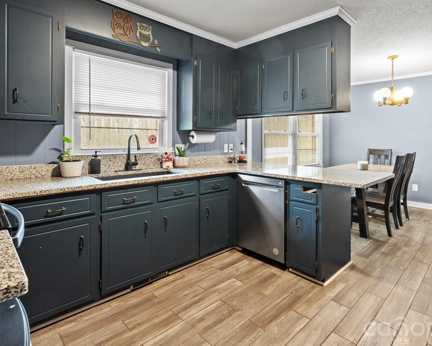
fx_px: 243
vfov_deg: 70.8
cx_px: 250
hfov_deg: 82.6
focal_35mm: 19
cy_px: 167
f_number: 10
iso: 50
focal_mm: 16
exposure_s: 13
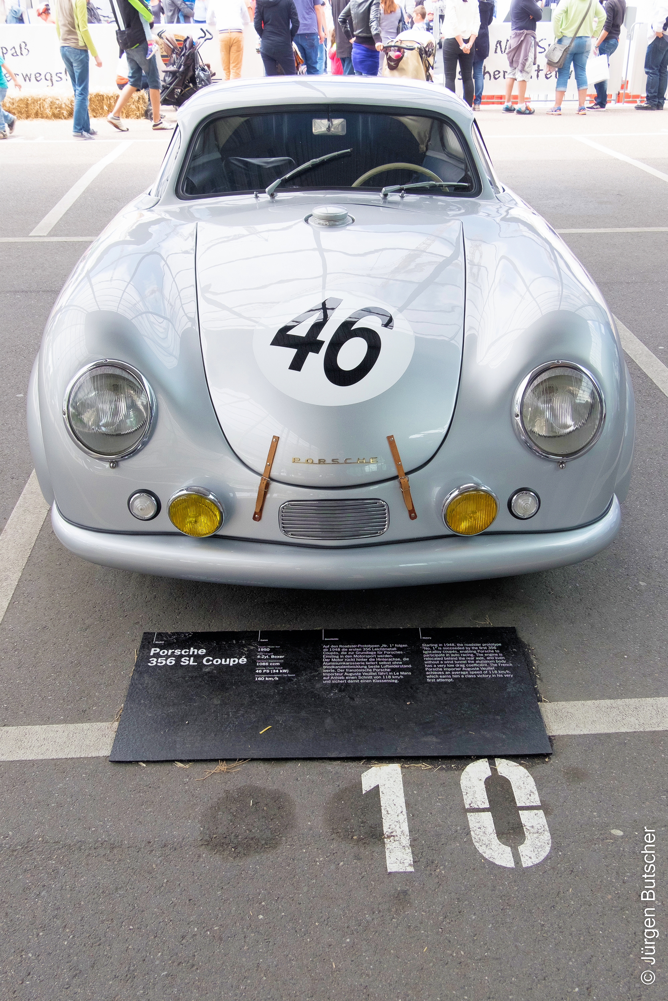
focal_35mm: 34
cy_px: 500
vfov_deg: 55.8
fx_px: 946
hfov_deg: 38.9
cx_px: 334
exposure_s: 1/180
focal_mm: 22.4
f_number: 8
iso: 1000
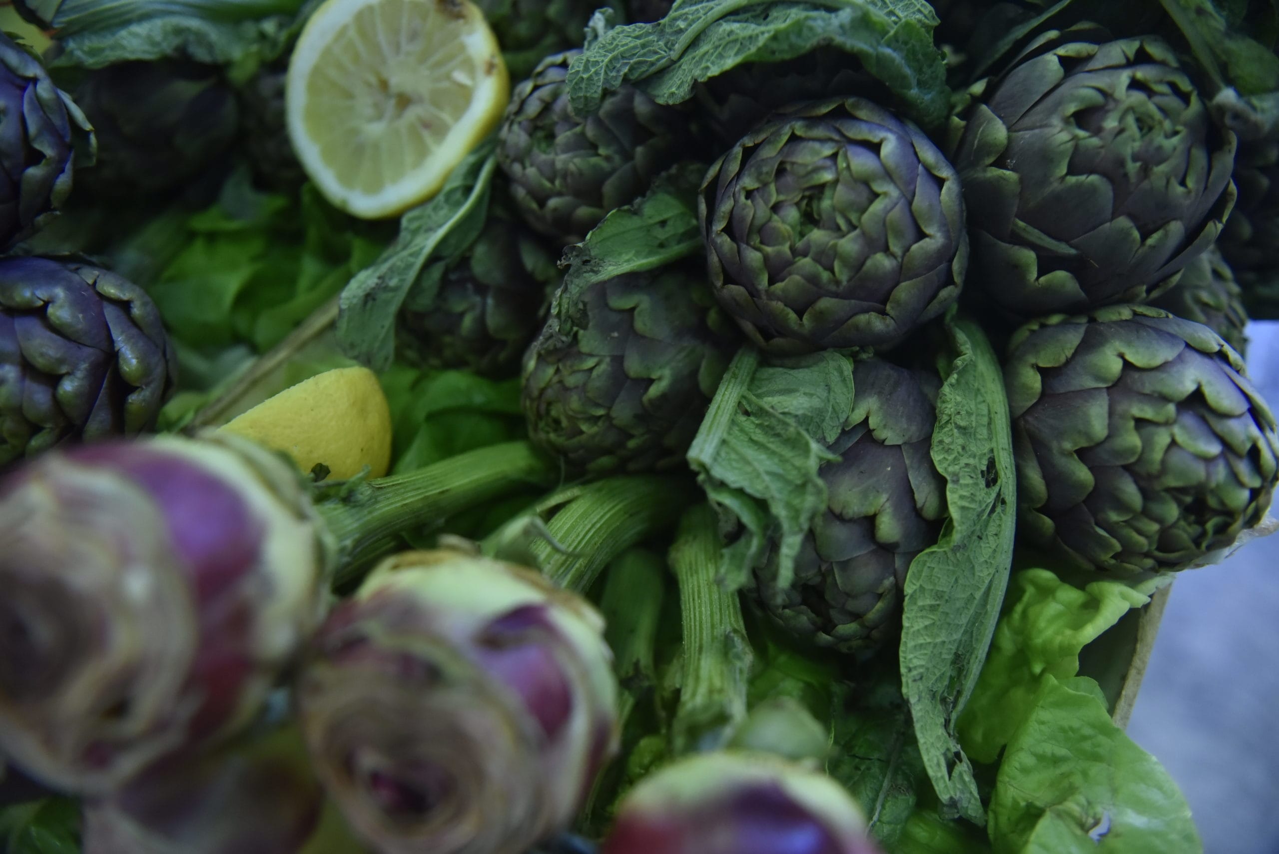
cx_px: 640
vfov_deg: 53.2
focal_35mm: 24
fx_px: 853
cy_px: 427
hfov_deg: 73.7
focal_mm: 24
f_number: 2.8
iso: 2000
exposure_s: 1/250
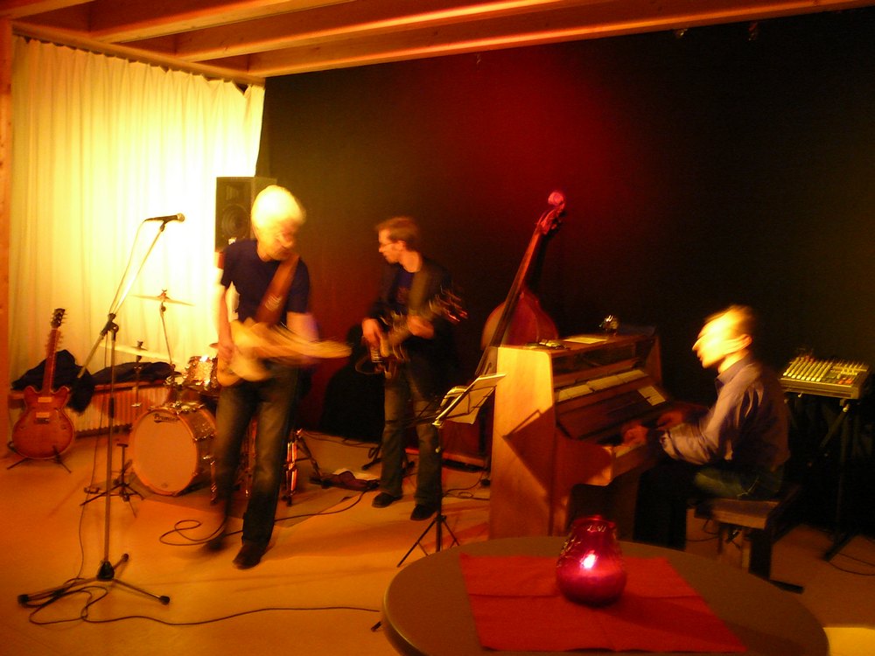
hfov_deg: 52.6
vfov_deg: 40.7
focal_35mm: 35
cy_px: 328
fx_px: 885
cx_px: 438
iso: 200
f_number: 2.8
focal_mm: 5.2
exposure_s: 1/2.5
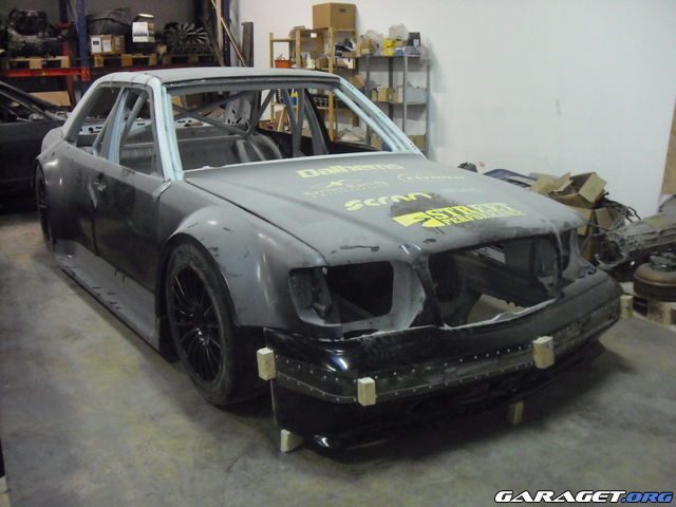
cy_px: 254
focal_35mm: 37
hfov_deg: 50.1
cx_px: 338
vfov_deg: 38.7
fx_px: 723
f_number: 2.7
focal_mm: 6.2
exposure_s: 1/30
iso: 800
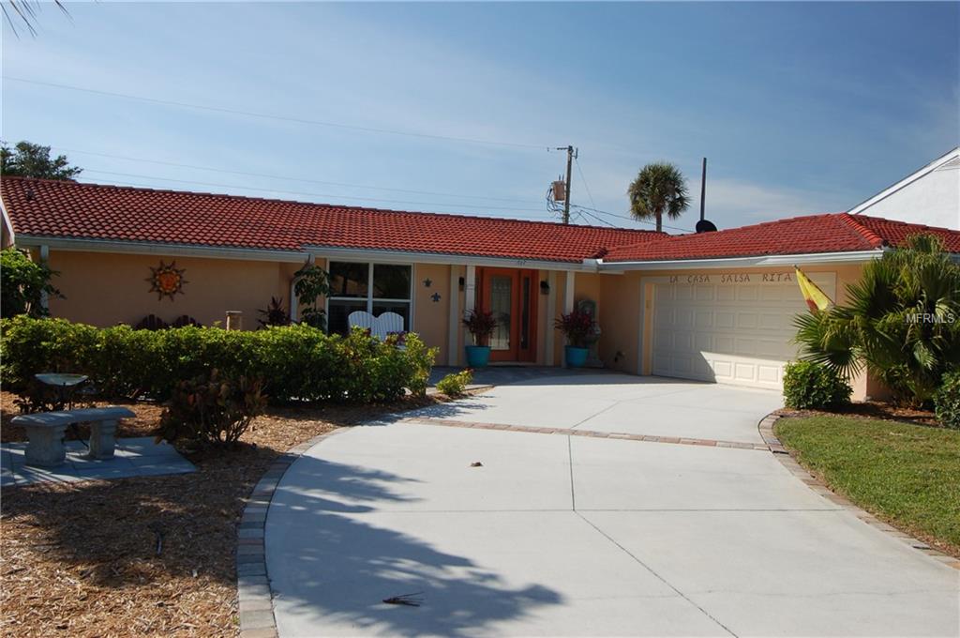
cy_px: 319
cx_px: 480
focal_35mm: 33
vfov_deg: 39.9
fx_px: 879
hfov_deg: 57.3
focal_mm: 22
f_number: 6.3
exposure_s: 1/160
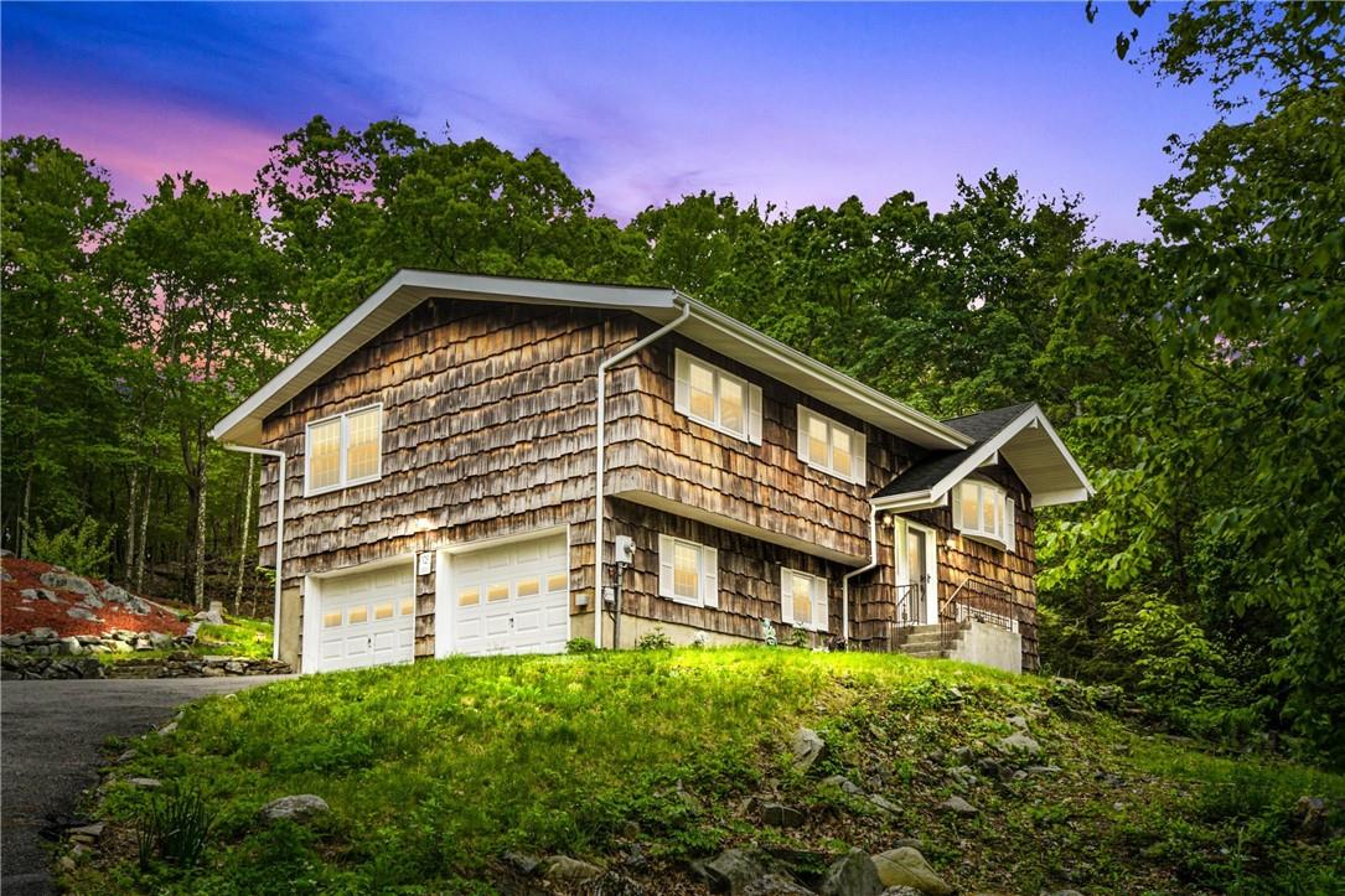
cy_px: 448
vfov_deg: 36.9
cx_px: 672
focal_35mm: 36
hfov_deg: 53.1
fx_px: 1345
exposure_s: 1/25
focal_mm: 24
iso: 100
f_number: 8
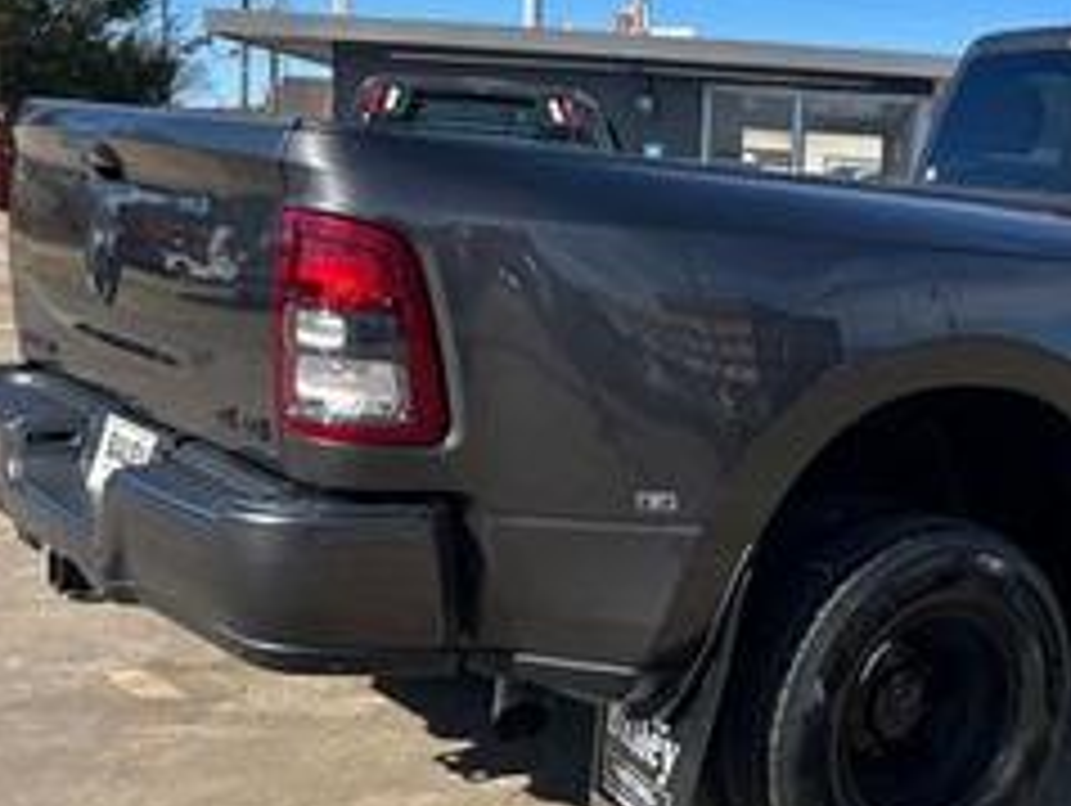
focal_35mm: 55
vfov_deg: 26.6
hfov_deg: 32.3
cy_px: 459
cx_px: 1058
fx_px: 1703
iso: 50
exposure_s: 1/3460
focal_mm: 5.7
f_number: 1.5
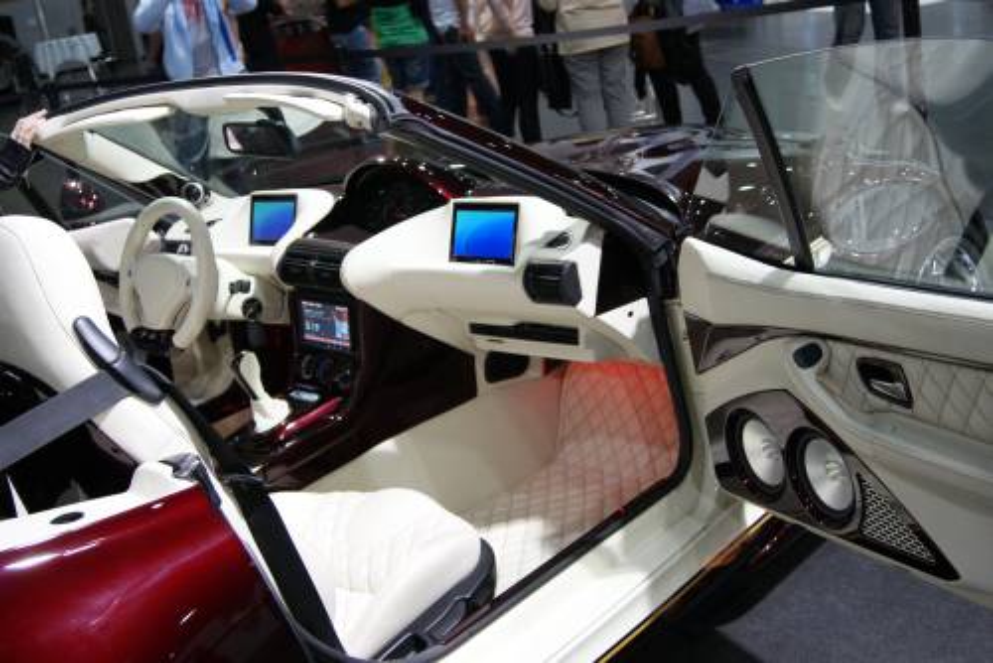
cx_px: 496
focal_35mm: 42
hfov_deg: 46.4
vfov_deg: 31.9
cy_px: 332
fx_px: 1159
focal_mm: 28
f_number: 4.5
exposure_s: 1/25
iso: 400
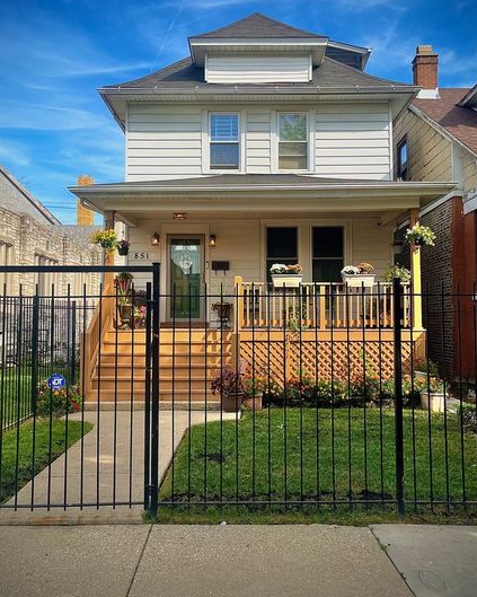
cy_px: 288
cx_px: 237
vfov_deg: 55.7
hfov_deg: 45.8
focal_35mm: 32
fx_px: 565
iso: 50
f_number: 1.6
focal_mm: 5.1
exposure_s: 1/1890
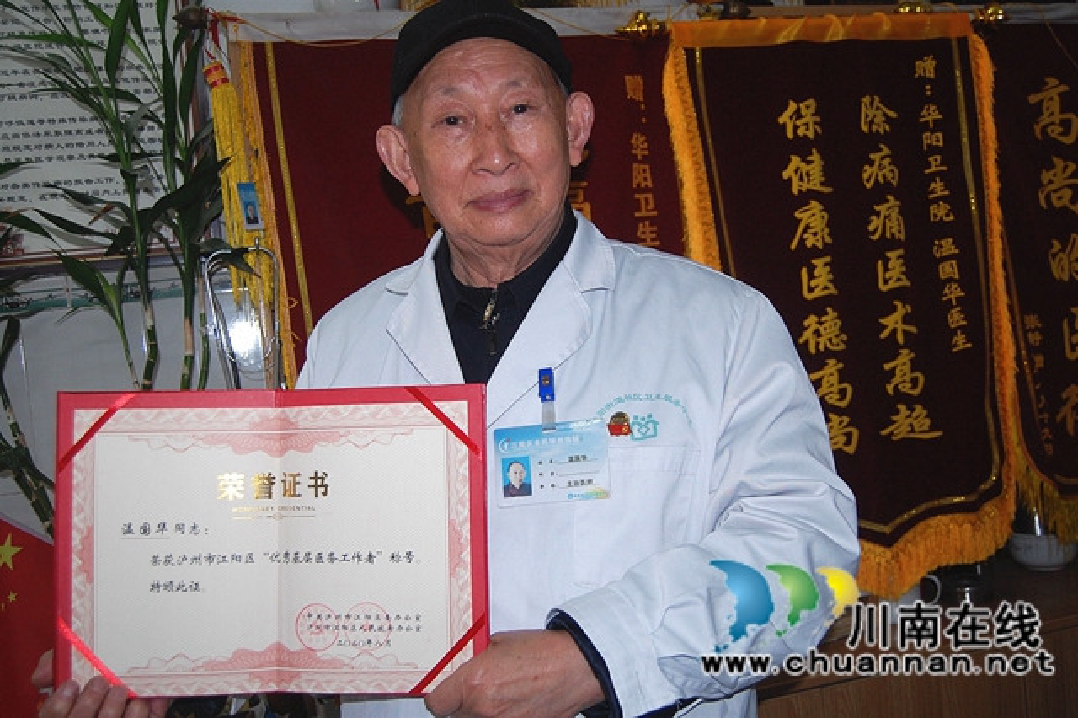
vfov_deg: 38.3
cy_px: 359
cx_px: 539
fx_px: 1033
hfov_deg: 55.1
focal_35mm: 34
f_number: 3.8
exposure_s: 1/60
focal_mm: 23
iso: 400
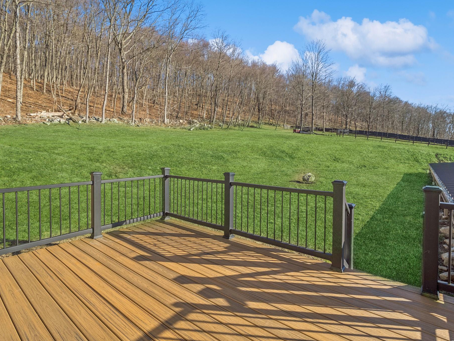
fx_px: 236
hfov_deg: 87.6
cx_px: 245
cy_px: 158
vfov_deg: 71.5
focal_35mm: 18
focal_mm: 8
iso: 200
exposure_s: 1/200
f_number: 8
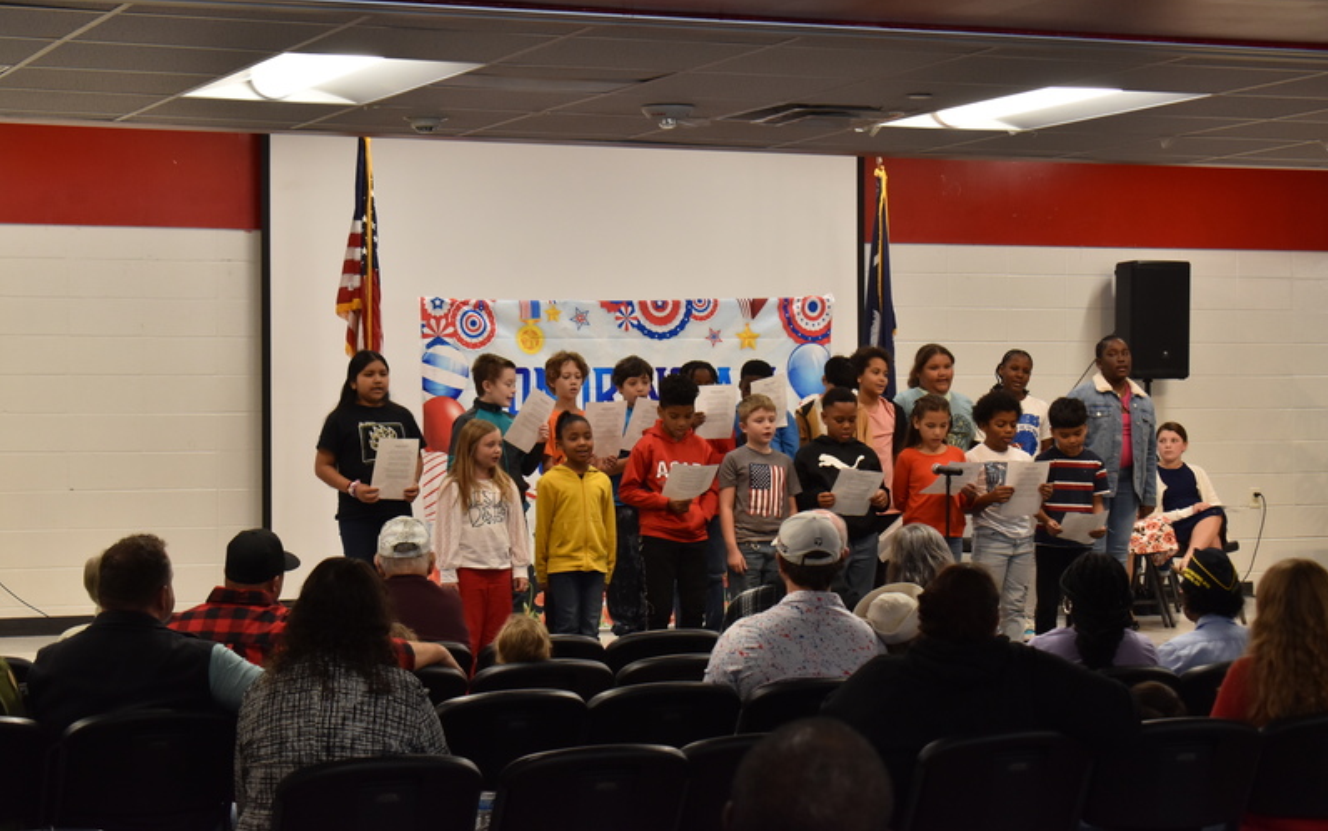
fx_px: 3060
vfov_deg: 15.5
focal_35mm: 85
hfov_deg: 24.5
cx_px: 666
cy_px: 409
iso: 800
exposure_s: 1/100
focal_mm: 55
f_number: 7.1
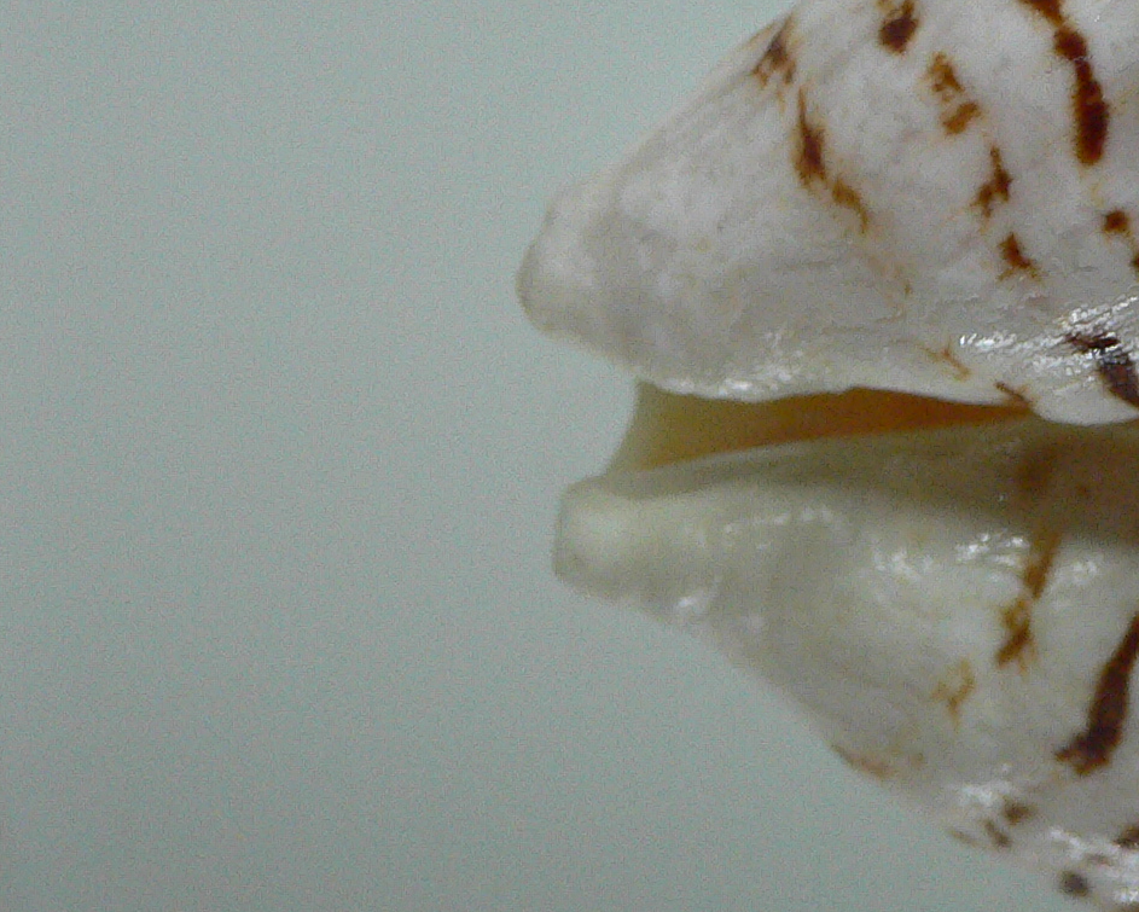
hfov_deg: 24.9
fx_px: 2462
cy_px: 244
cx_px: 1110
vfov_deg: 20.8
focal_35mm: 73
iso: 200
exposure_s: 1/60
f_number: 2.8
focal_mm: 4.6
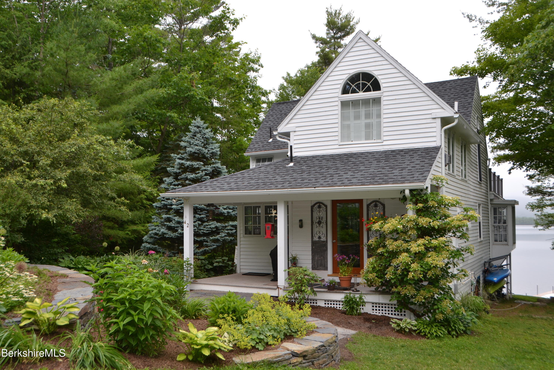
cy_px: 185
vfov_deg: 40.0
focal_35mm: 33
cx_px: 277
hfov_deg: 57.2
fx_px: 508
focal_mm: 22
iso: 100
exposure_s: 1/200
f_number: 5
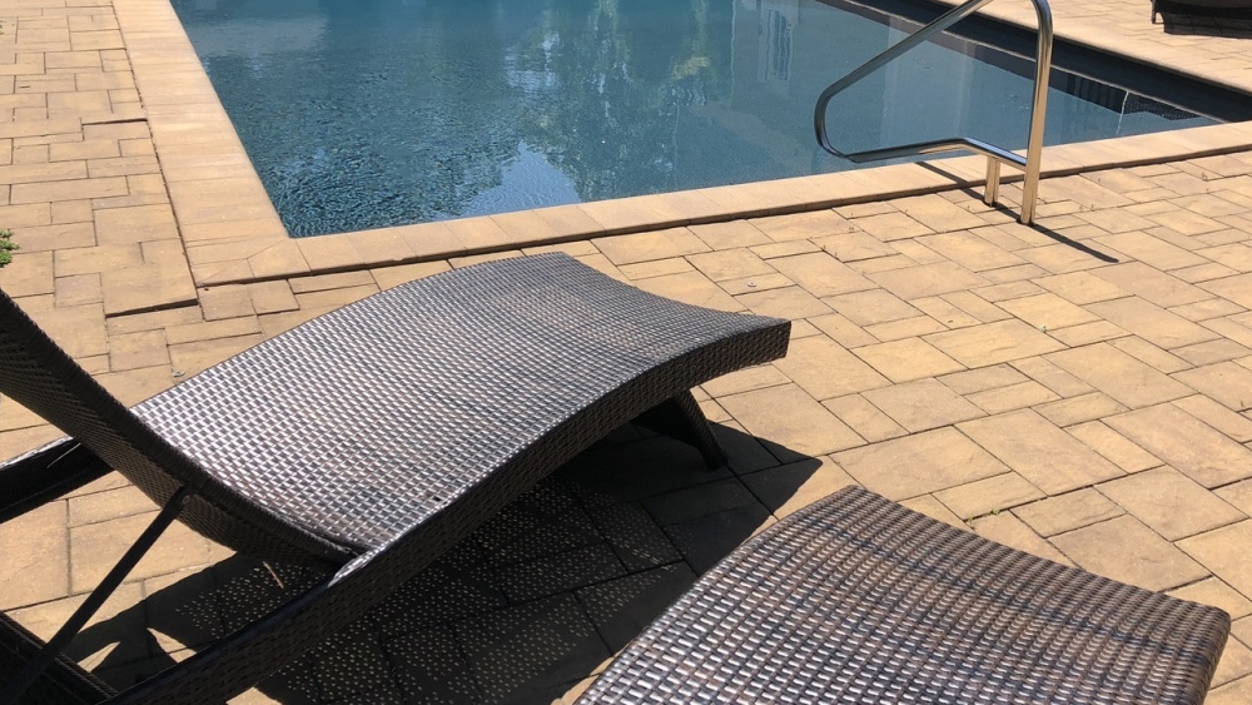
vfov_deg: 30.6
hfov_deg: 52.5
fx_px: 1262
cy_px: 168
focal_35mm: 38
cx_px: 739
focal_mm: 4
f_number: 1.8
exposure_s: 1/1548
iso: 20
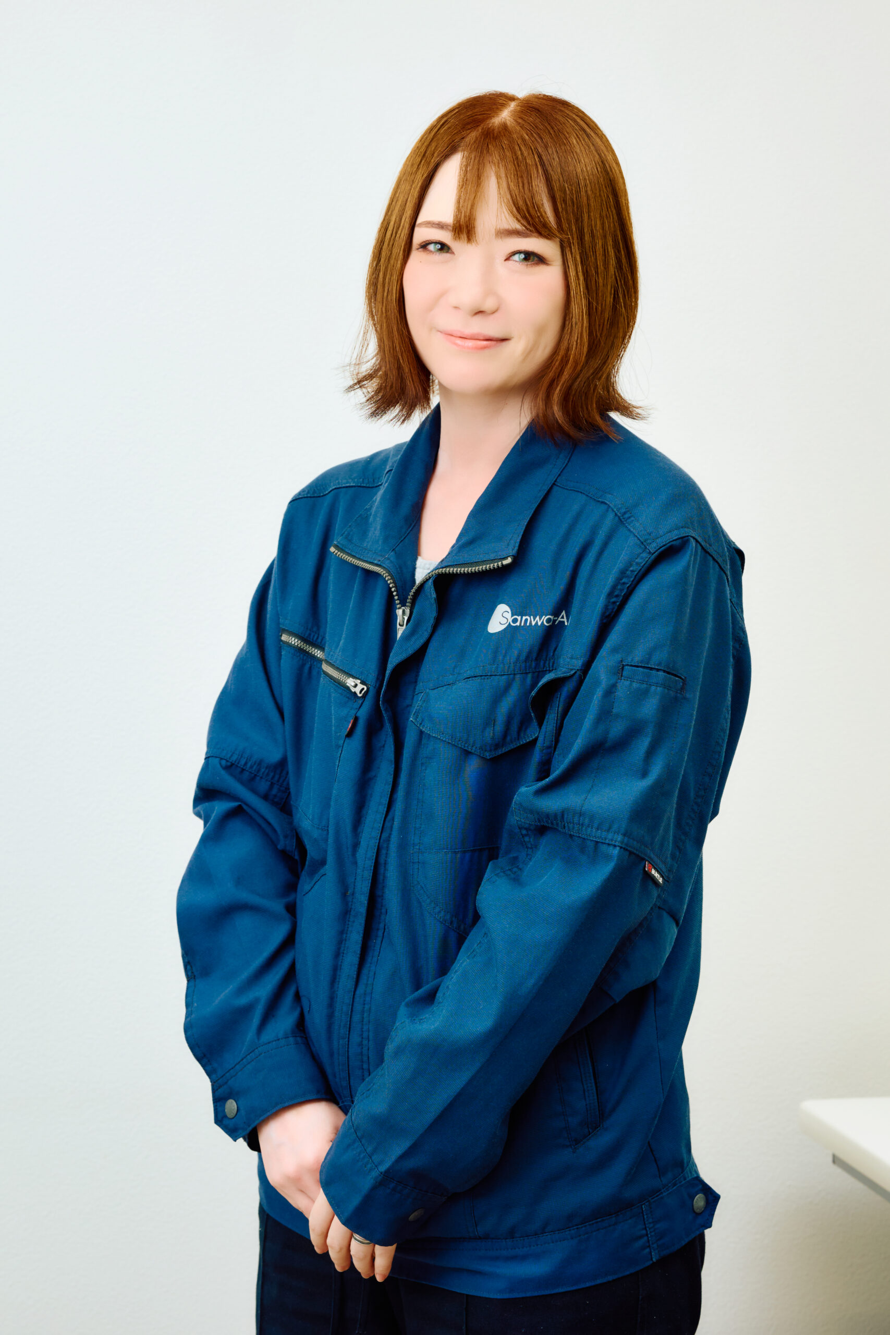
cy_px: 668
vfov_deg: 23.9
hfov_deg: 16.1
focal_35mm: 85
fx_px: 3151
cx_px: 445
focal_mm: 85
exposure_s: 1/100
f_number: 9
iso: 500
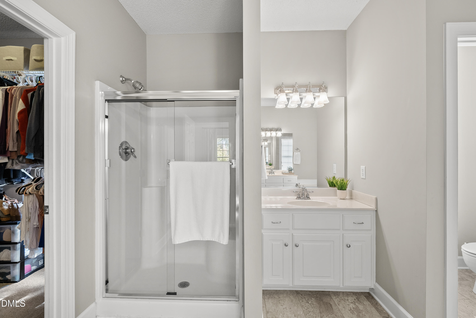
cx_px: 238
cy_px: 159
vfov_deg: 77.4
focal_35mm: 15
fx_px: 198
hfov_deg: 100.4
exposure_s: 1/10
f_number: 7.1
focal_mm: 15
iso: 800
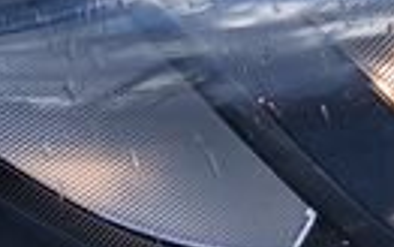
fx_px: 2320
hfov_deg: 9.4
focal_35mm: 216
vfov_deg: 6.0
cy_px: -208
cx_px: 614
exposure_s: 1/168
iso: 20
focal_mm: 3.98
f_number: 1.8
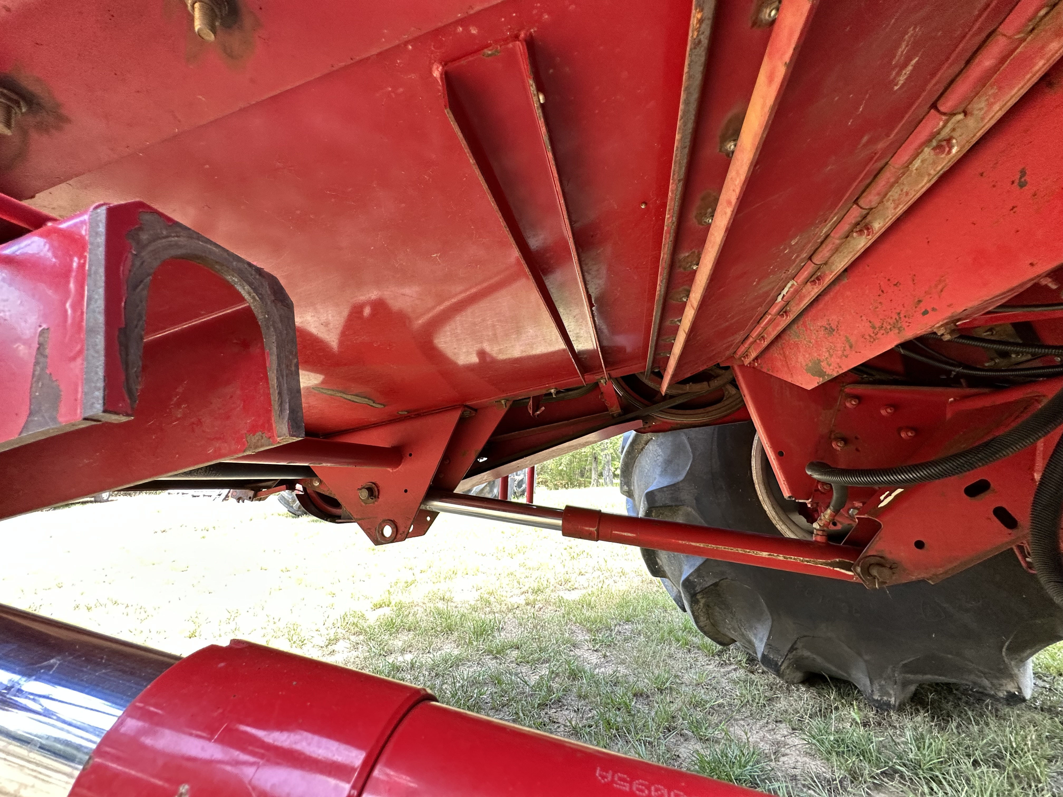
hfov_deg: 102.1
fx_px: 430
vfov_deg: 85.7
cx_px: 532
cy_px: 398
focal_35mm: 14
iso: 160
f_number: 2.2
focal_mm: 2.22
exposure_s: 1/99
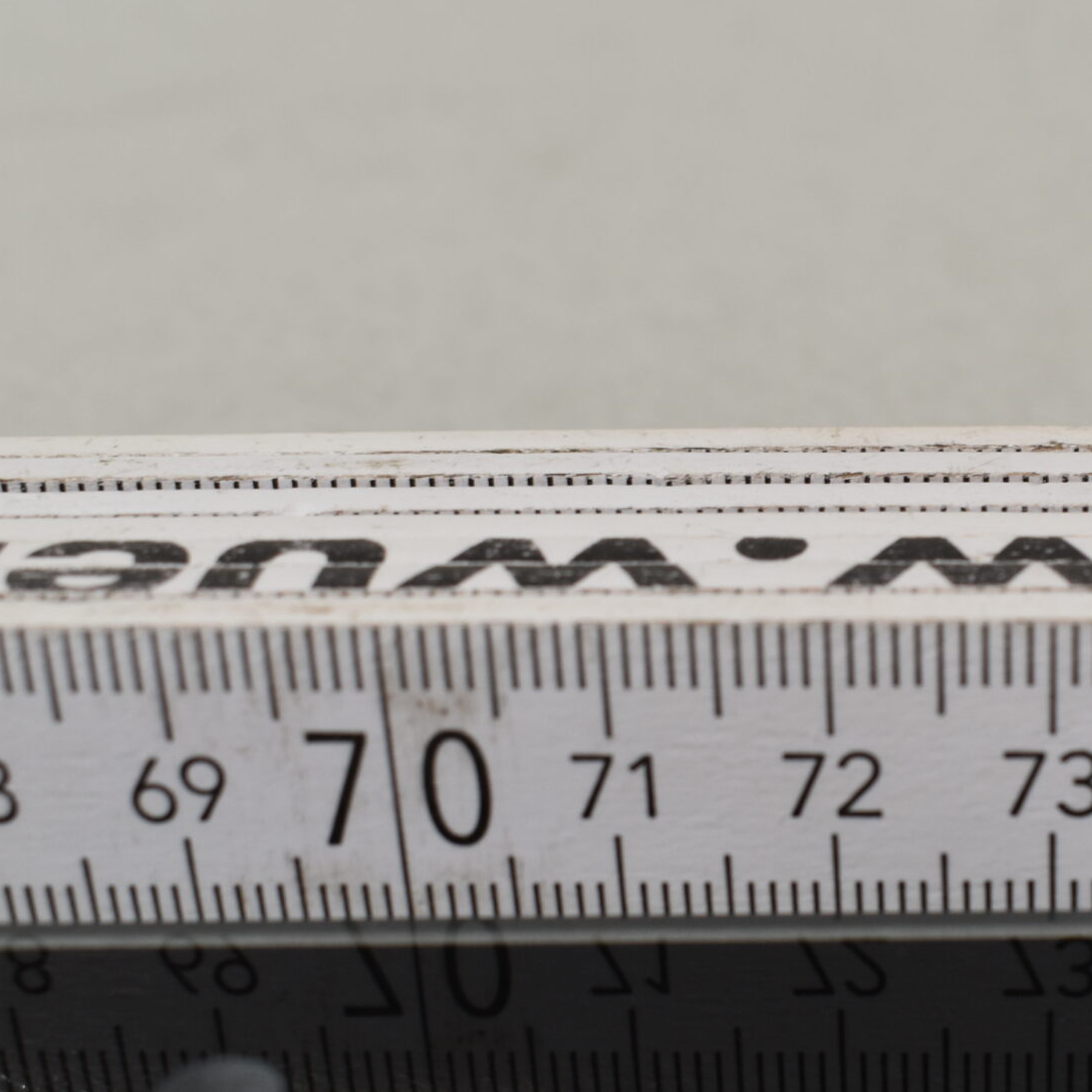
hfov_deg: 22.3
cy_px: 779
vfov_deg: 22.9
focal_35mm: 75
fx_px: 2677
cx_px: 1071
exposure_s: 1/60
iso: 400
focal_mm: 25
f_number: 7.1
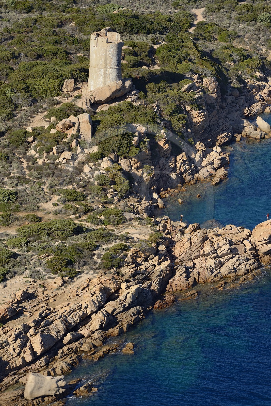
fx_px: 2258
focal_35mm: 200
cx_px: 136
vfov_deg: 10.3
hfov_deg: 6.9
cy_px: 203
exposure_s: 1/1000
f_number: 8
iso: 400
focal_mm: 200
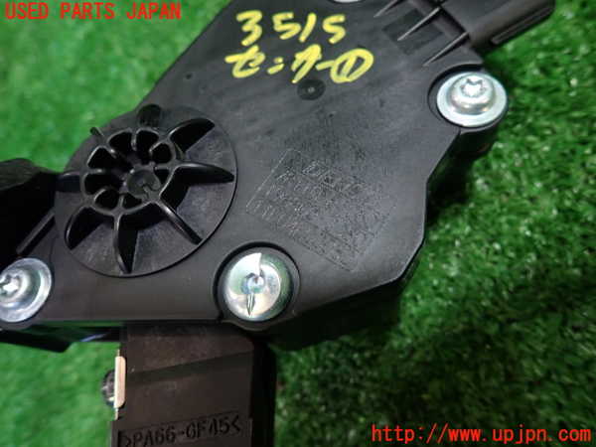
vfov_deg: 54.9
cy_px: 224
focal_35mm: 25
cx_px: 298
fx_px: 430
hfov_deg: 69.4
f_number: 2
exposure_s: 1/30
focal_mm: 4.5
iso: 200
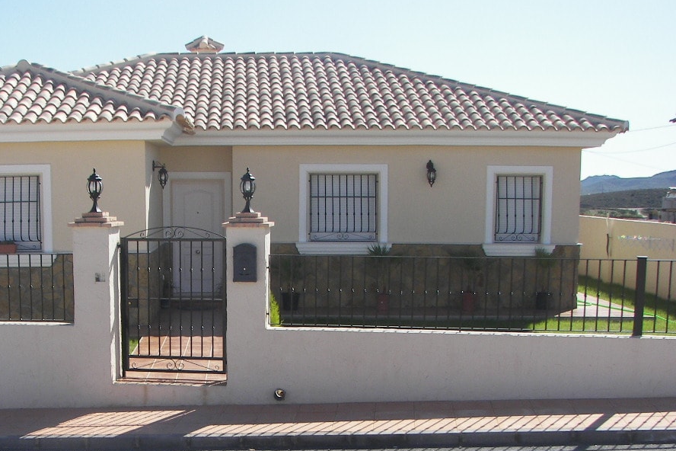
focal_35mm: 54
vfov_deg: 24.7
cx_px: 201
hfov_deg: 36.3
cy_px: 351
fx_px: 1014
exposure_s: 1/800
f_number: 4
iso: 64
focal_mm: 6
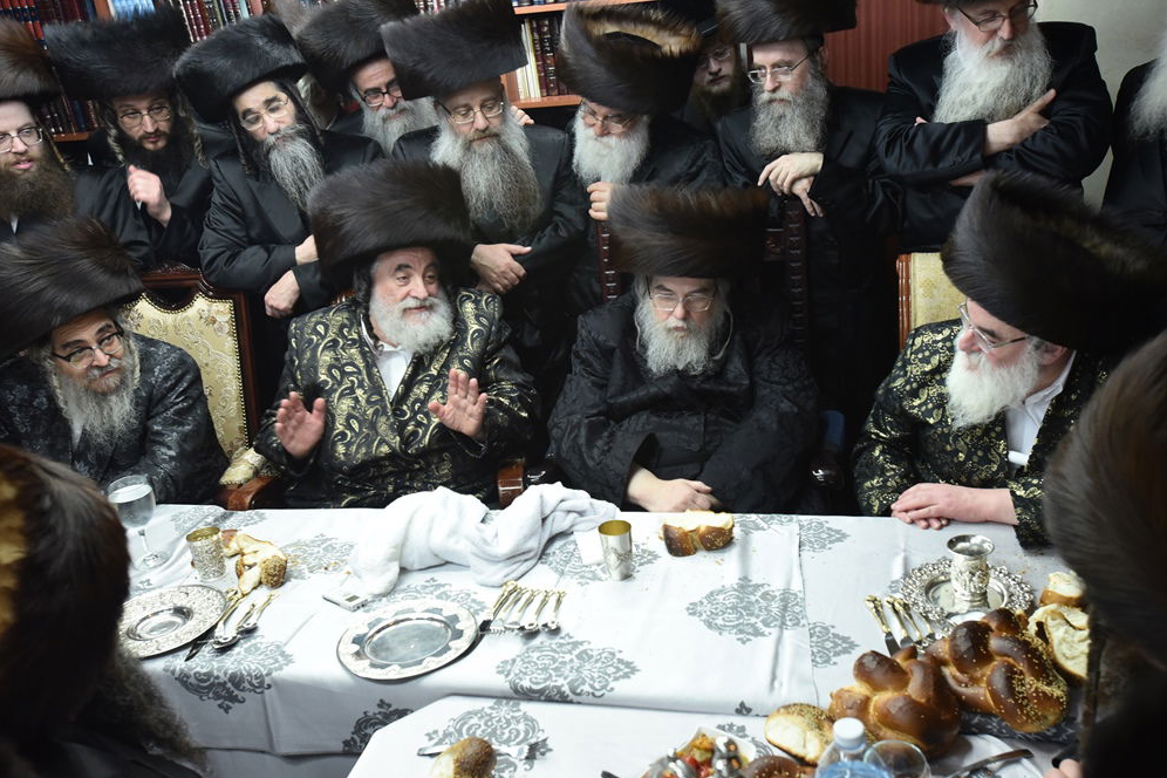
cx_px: 593
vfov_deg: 36.9
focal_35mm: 36
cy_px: 384
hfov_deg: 53.1
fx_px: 1167
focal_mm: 35
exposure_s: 1/80
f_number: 6.3
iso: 2000
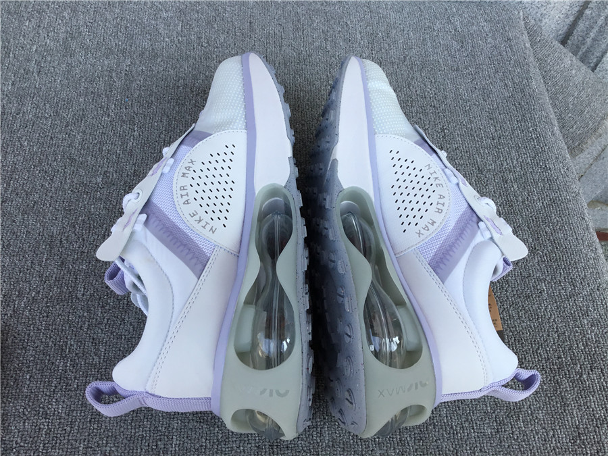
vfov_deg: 45.4
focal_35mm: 31
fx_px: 544
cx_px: 304
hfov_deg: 58.4
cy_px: 228
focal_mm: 3.3
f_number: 2.4
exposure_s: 1/390
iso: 25
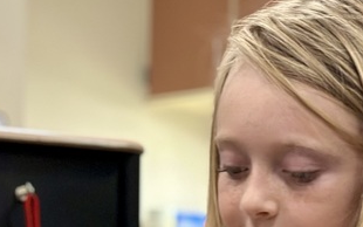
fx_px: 1663
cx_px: 193
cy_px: 566
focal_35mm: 168
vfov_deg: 7.3
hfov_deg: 12.5
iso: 250
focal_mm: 6.86
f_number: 1.78
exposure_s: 1/60
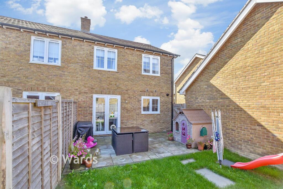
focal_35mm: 15
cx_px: 142
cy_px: 94
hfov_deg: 100.4
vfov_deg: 77.3
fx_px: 118
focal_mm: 10
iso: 250
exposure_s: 1/320
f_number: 8
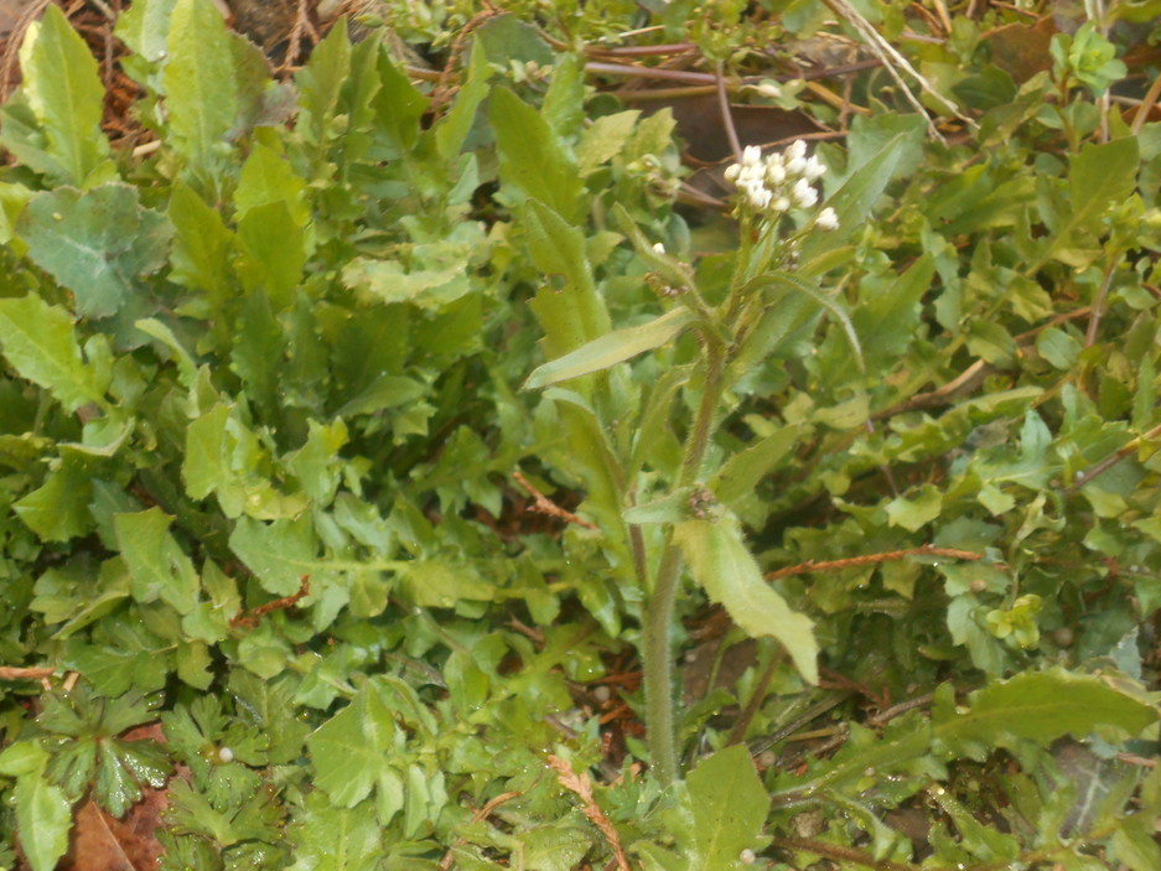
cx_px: 555
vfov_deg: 20.7
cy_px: 414
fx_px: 2382
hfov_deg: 27.4
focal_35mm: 71
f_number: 5.3
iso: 200
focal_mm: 11.6
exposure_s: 1/60
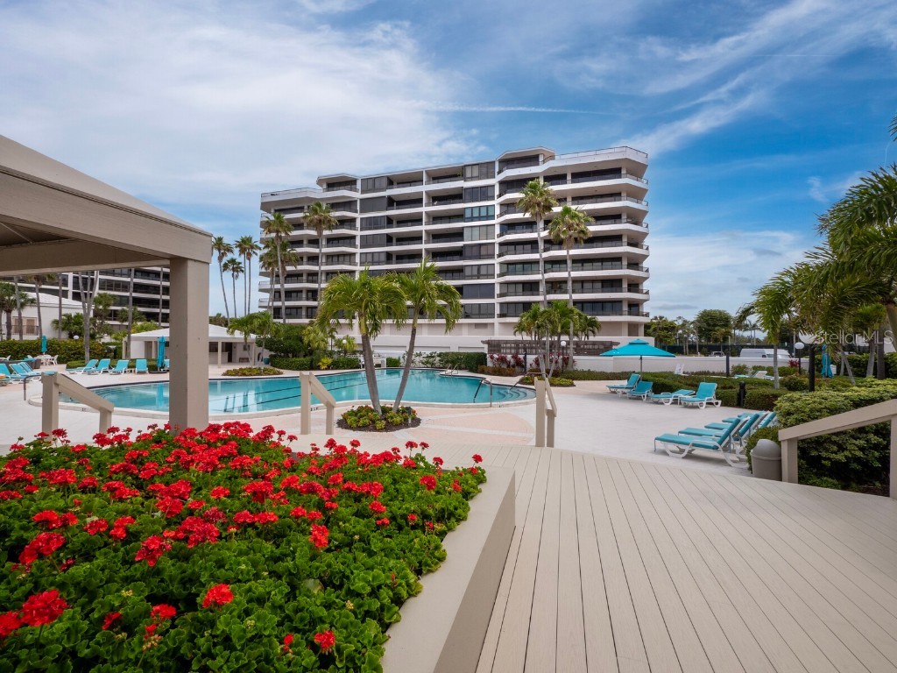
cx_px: 448
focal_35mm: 14
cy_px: 336
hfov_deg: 102.1
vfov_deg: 85.7
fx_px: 363
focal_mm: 7
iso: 400
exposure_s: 1/400
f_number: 11
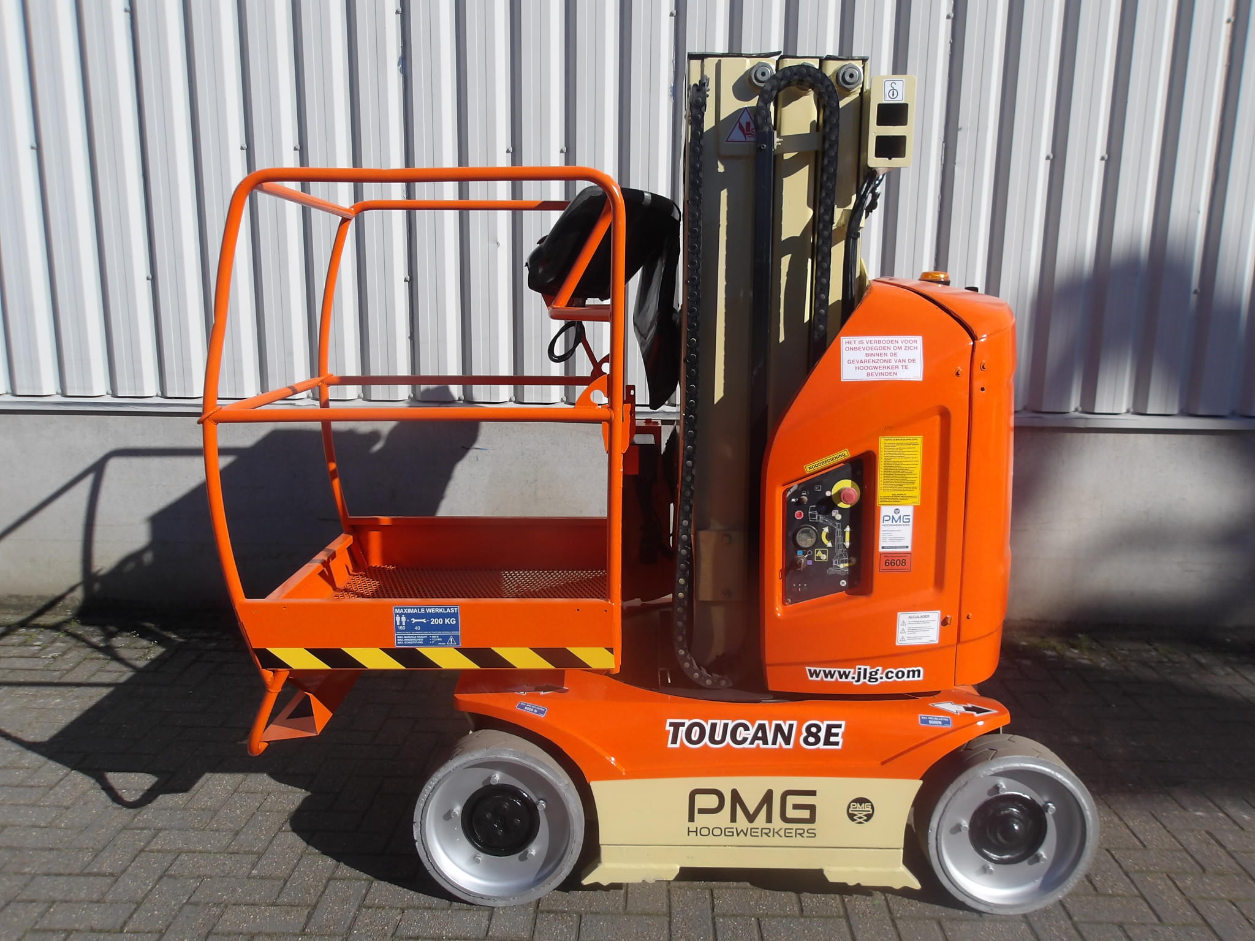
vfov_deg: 51.4
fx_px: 979
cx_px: 628
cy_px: 470
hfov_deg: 65.3
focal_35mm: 27
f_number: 10.4
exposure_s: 1/155
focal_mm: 4.9
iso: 100
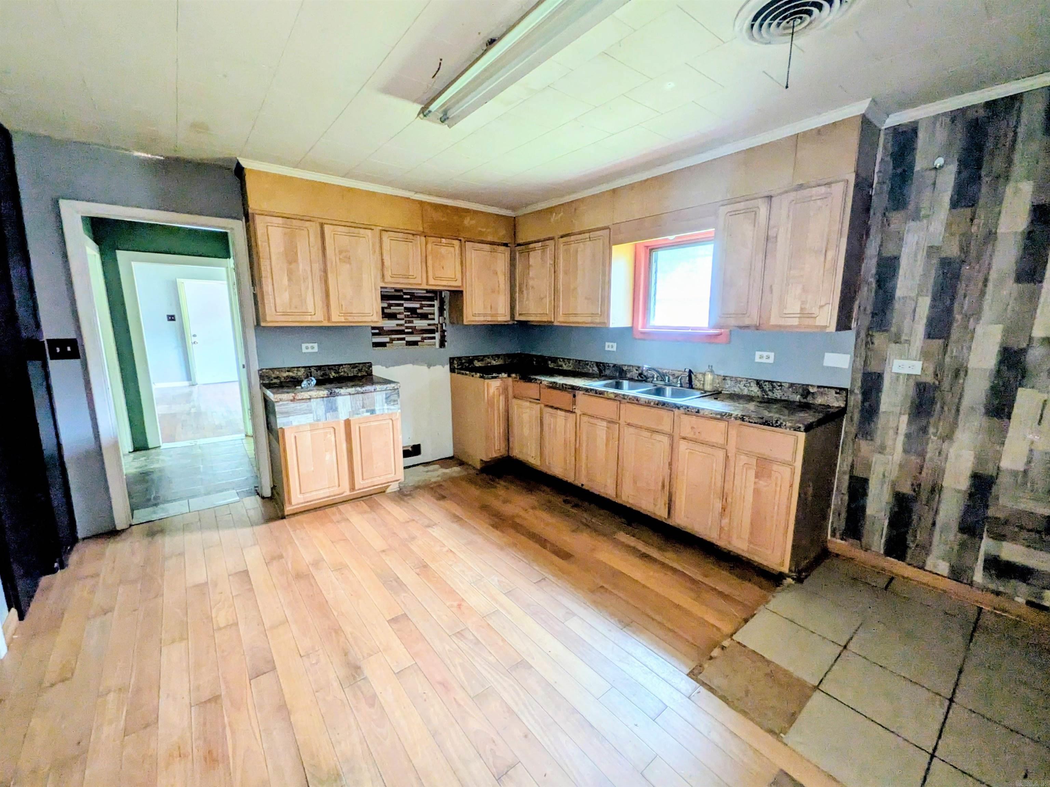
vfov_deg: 85.7
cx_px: 525
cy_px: 394
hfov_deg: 102.1
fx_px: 425
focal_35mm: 14
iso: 174
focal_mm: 1.85
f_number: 2.2
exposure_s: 1/30.3
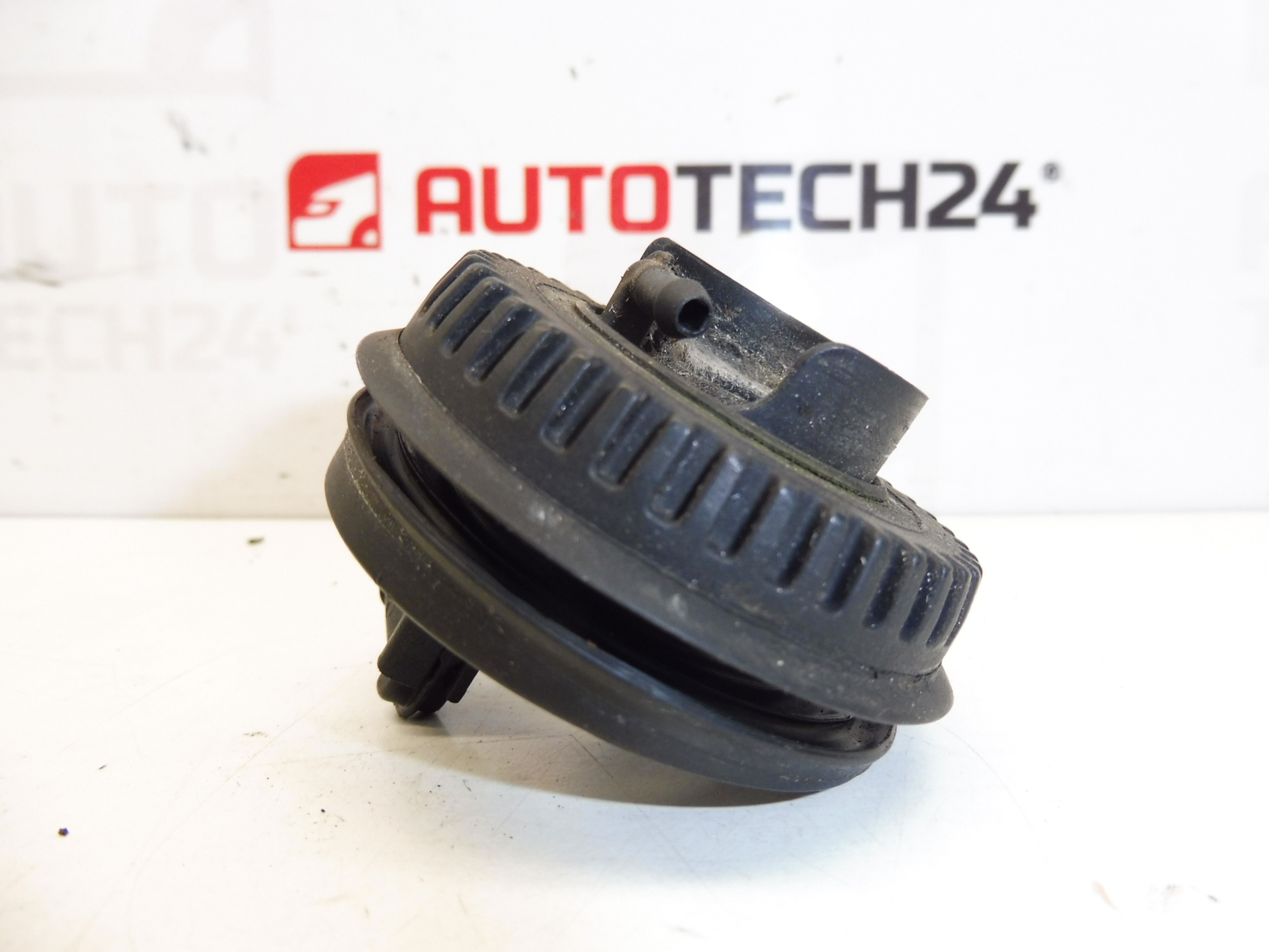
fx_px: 916
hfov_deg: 69.4
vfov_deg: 54.9
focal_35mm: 25
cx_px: 634
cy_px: 476
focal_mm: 4.4
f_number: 3.5
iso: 200
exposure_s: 1/60
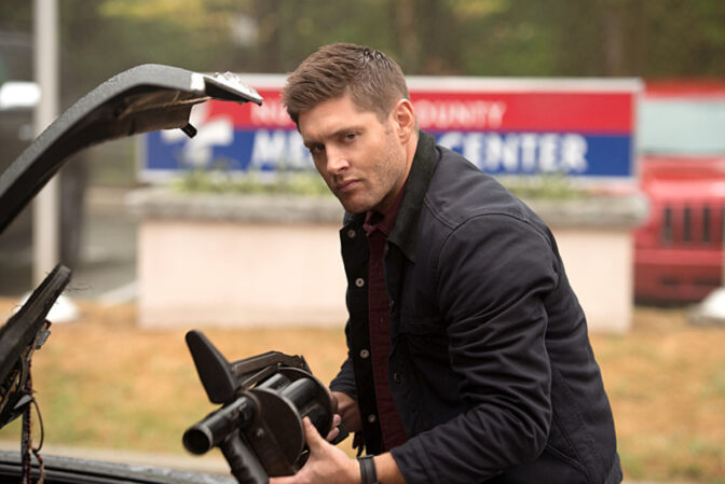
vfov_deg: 12.3
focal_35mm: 112
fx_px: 2257
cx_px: 362
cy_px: 242
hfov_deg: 18.2
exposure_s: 1/125
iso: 200
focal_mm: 112
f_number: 3.5
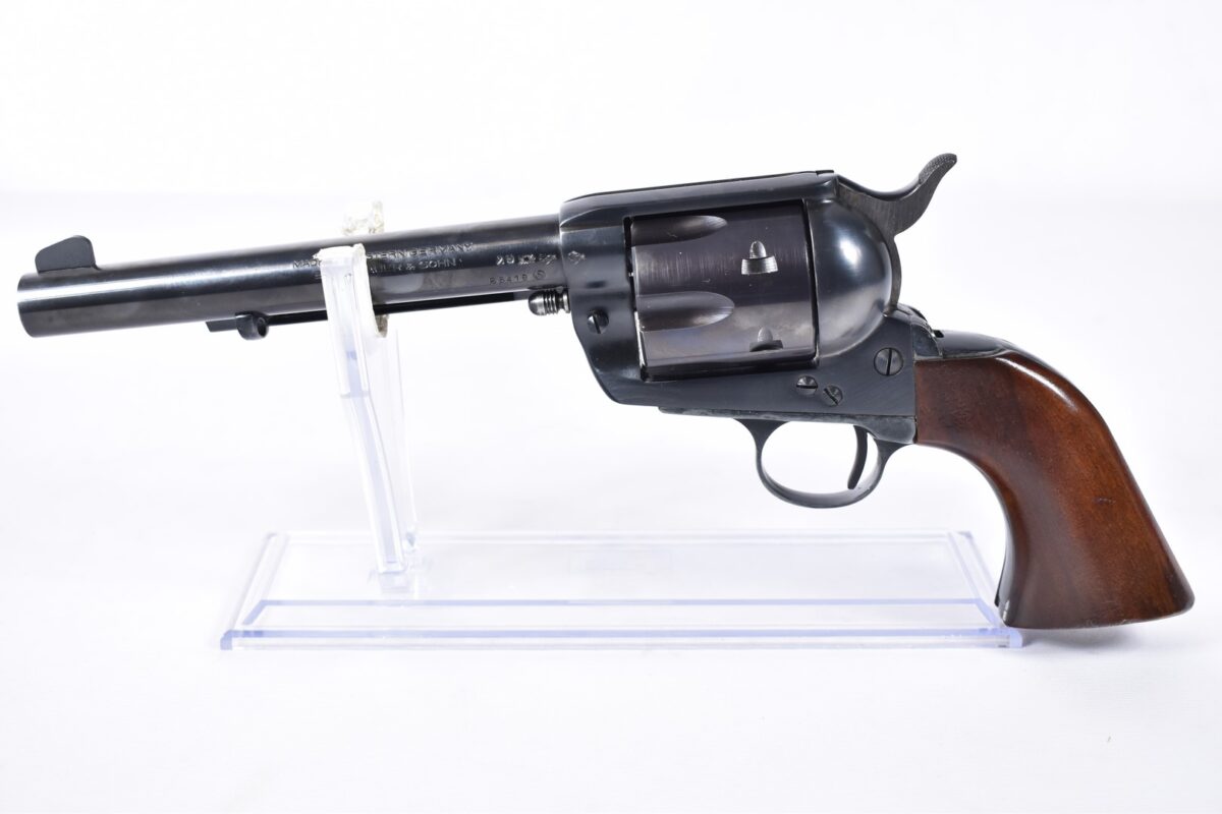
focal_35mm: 46
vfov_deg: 28.9
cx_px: 611
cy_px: 407
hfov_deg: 42.3
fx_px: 1578
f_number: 5
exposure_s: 1/60
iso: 640
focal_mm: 31
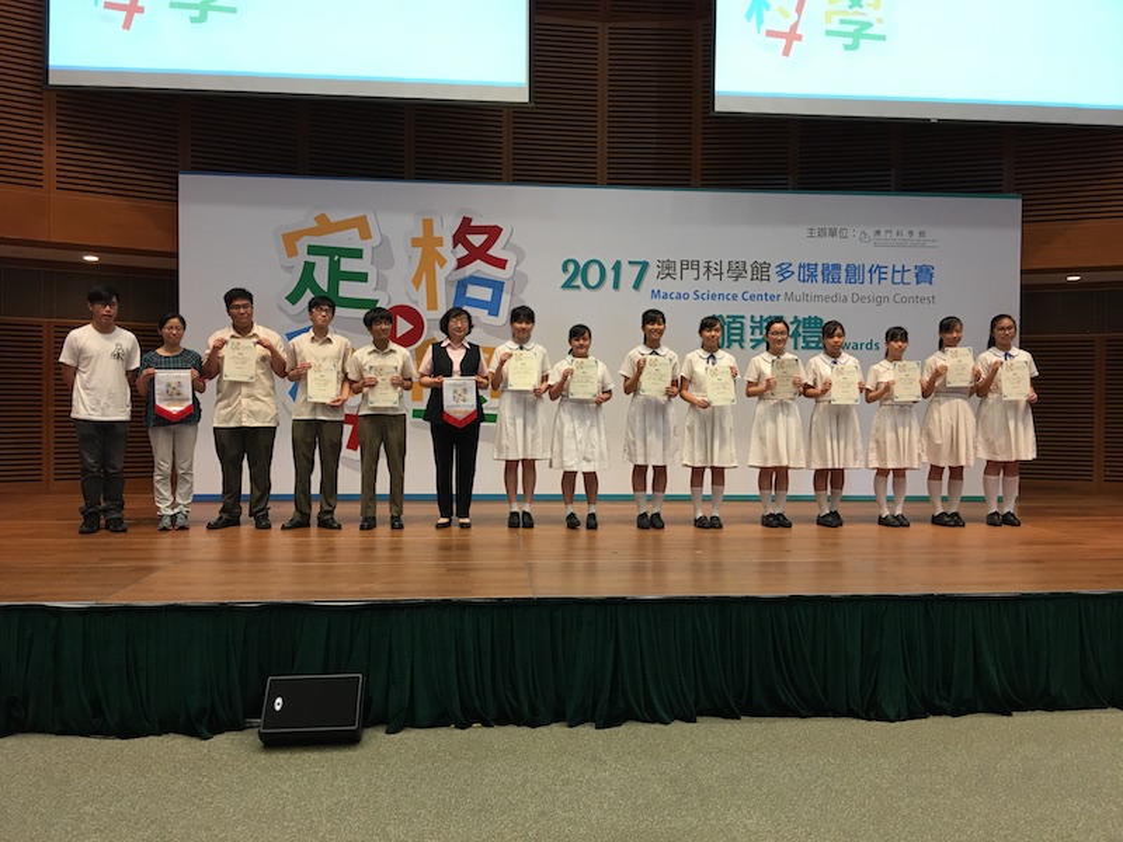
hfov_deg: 61.7
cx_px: 562
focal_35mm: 29
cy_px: 421
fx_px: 941
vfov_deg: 48.2
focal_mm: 4.15
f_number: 2.2
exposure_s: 1/17
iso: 32
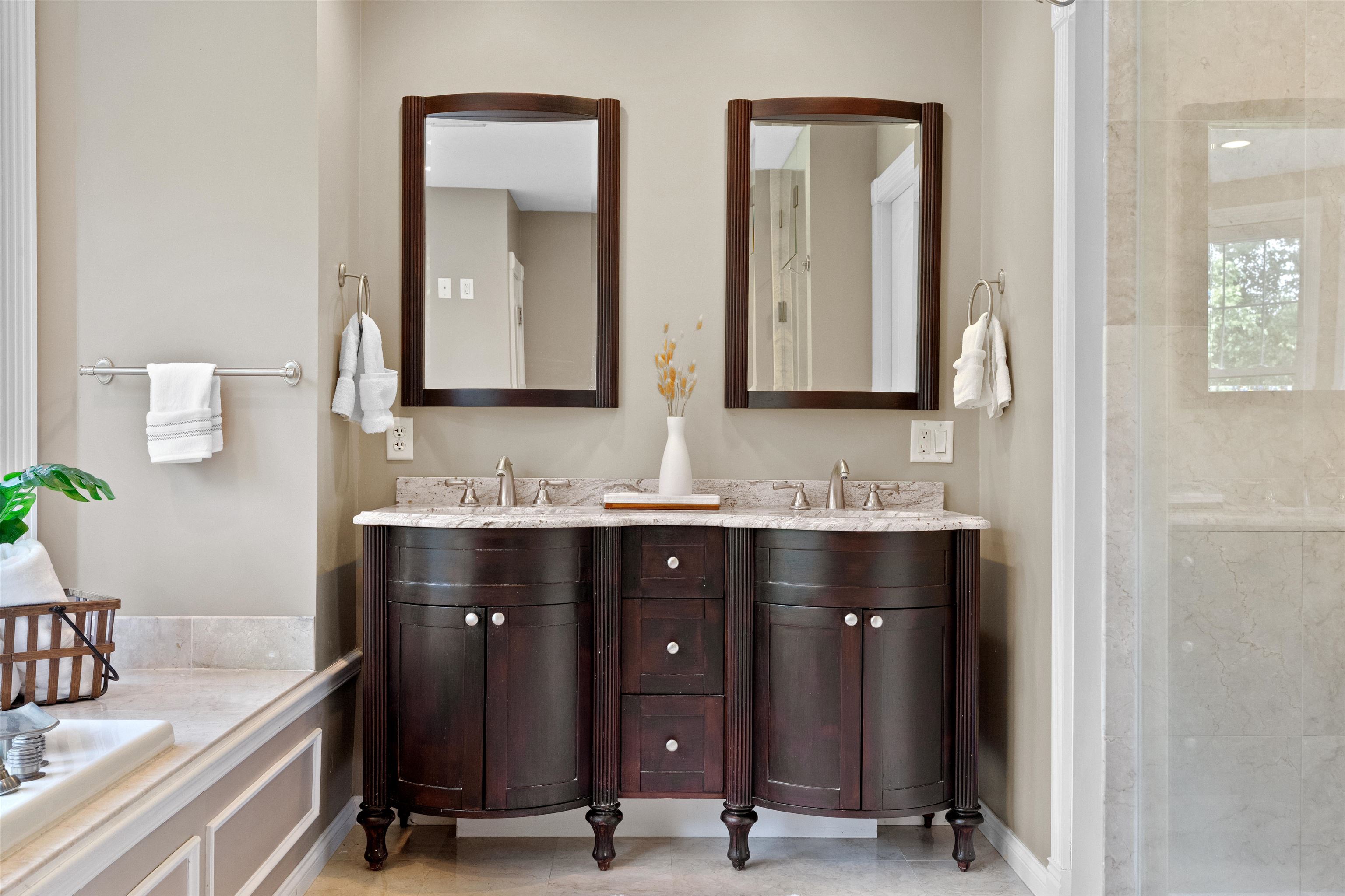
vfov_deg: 37.9
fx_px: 1308
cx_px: 672
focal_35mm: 35
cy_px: 448
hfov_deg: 54.4
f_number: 8
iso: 320
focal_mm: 35
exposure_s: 1
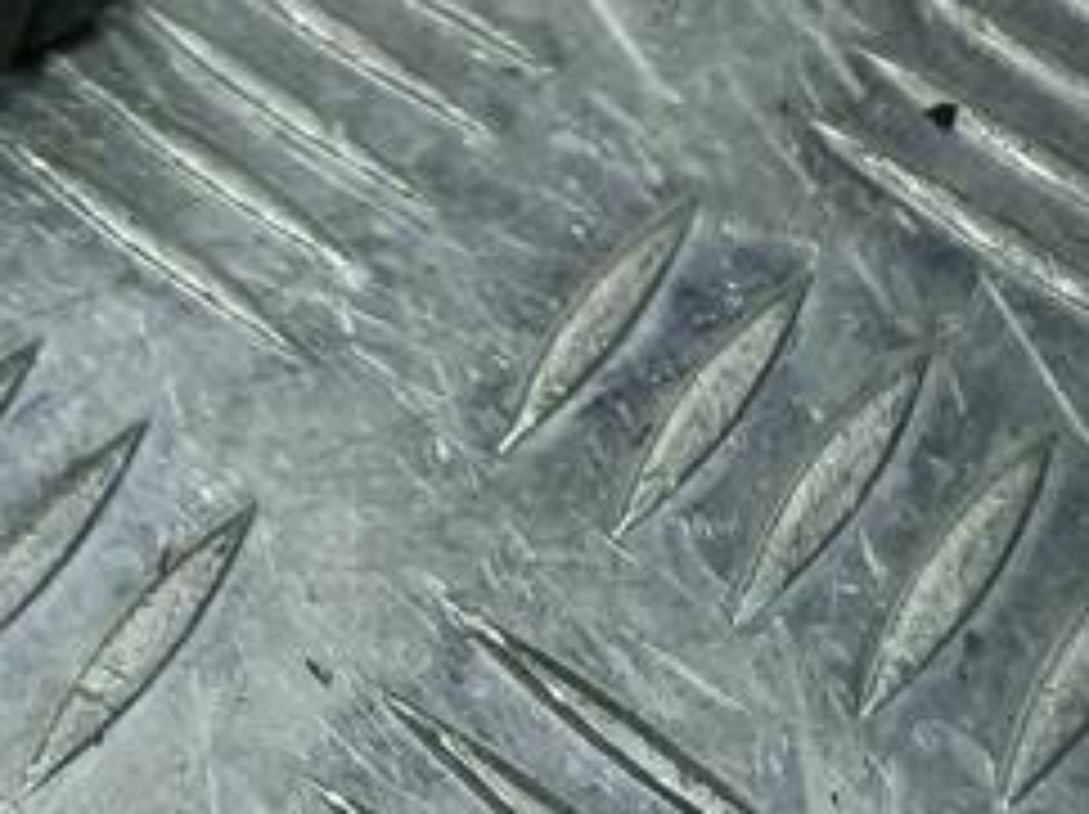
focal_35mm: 106
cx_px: -1192
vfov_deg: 13.4
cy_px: -256
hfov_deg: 14.7
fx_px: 3331
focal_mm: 4.6
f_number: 1.8
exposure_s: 1/100
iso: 32
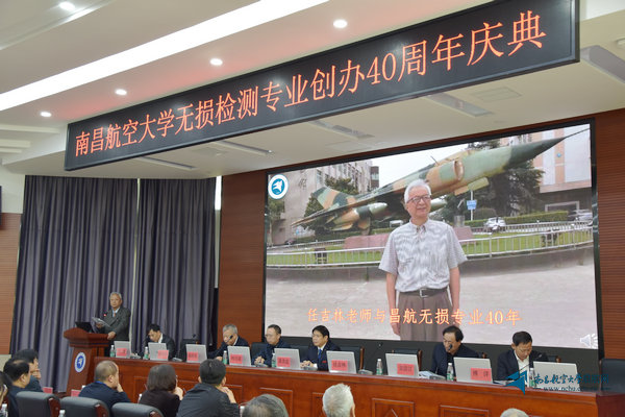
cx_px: 312
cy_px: 208
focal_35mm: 45
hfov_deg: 43.6
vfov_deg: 29.9
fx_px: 781
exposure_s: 1/30
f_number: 4.2
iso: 450
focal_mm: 30
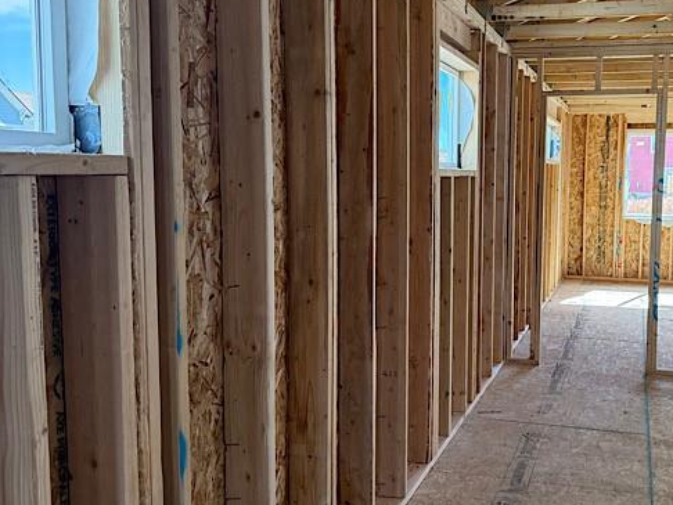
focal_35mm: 37
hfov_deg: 48.9
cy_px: 237
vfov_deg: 38.7
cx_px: 472
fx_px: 720
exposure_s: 1/230
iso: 160
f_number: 1.78
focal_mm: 6.76
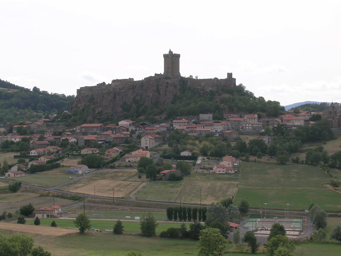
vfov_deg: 14.1
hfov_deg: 18.7
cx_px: 170
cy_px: 128
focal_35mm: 105
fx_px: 1034
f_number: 8.2
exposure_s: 1/144
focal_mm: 16.2
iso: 50
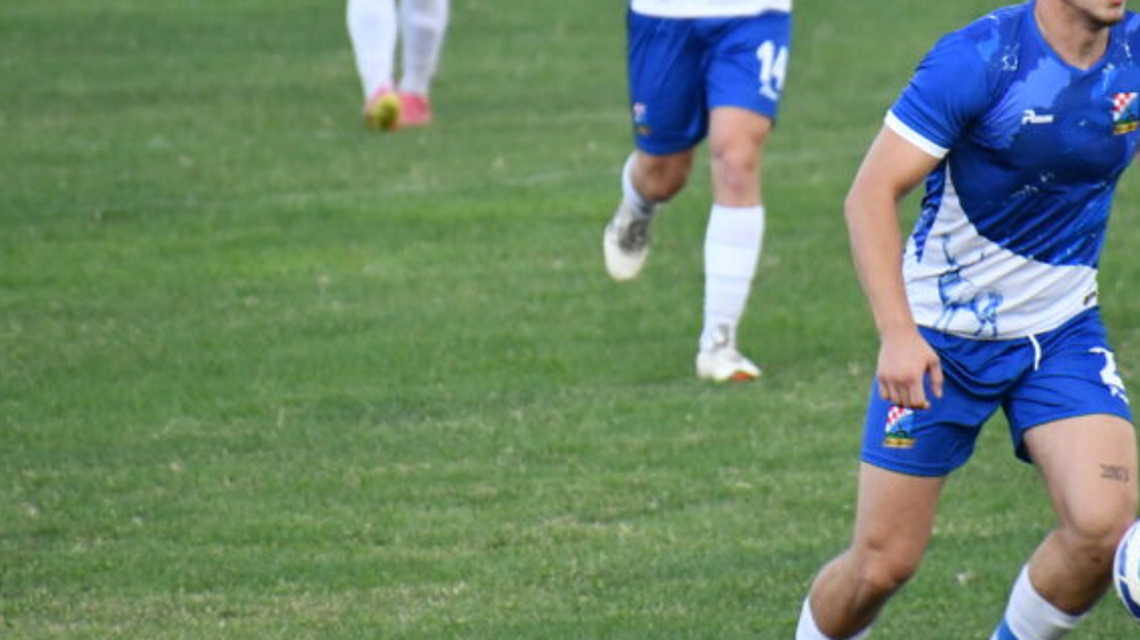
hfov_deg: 1.9
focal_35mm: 1138
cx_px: 681
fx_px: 34390
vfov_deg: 1.1
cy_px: 130
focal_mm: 400
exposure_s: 1/2000
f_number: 6.3
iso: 3200
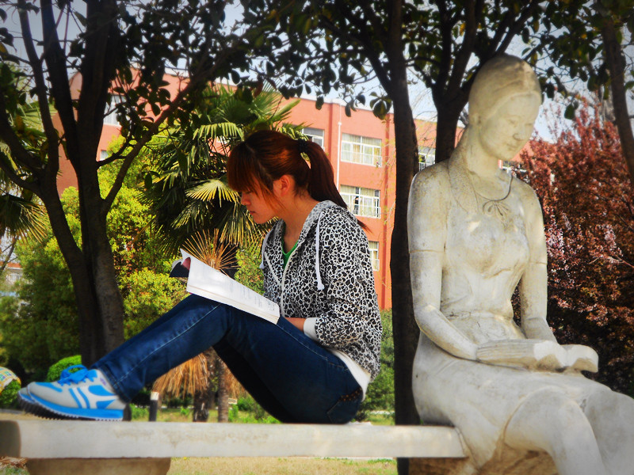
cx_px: 317
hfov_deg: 34.3
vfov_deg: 26.1
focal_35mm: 56
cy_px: 238
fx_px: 1026
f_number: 4.9
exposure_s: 1/320
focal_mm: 10.3
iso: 80
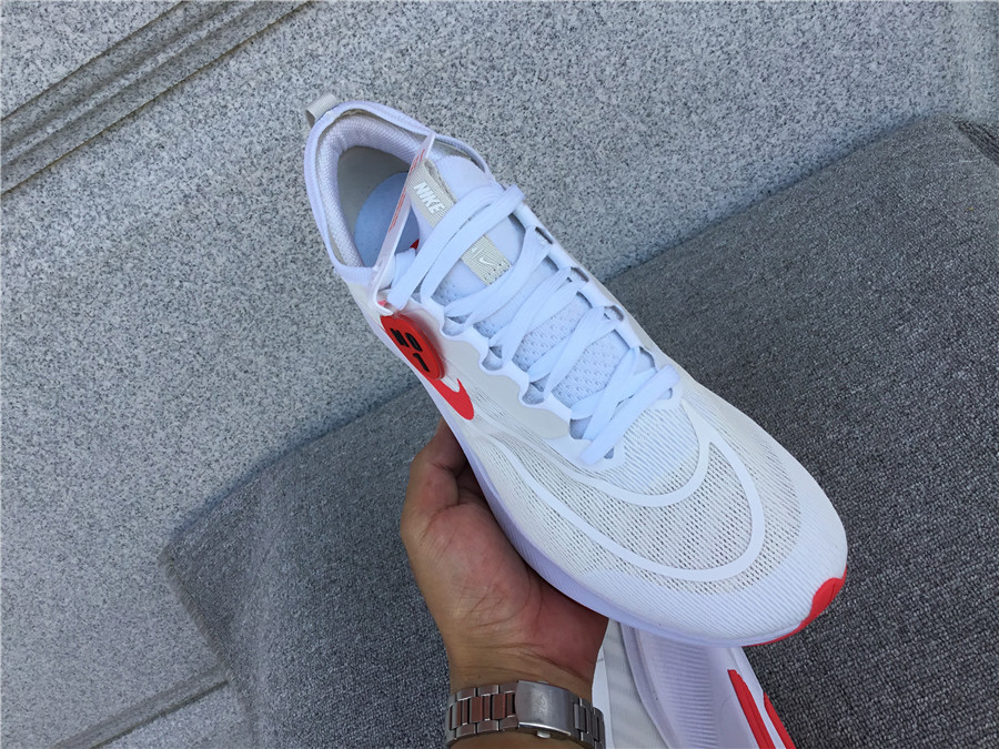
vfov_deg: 45.4
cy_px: 374
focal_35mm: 31
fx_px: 895
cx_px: 500
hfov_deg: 58.4
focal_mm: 3.3
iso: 25
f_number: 2.4
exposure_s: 1/388
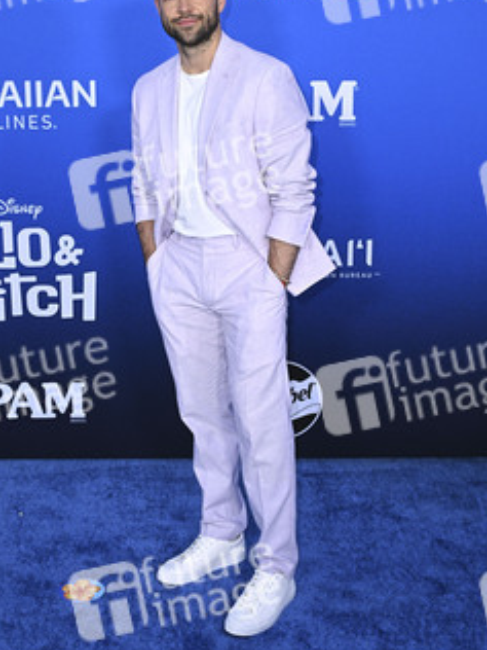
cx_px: 234
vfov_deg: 34.3
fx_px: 1050
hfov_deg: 26.1
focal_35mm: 56
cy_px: 284
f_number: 6.3
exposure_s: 1/200
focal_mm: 46
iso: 1600
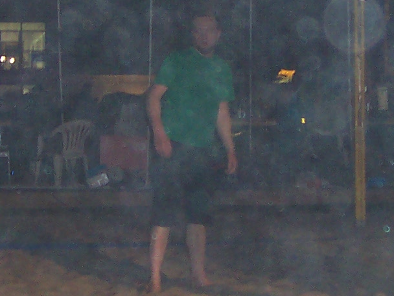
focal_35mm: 117
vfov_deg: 12.6
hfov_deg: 16.8
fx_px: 1332
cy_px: 88
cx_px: 134
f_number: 2.8
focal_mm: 5.6
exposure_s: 1/30
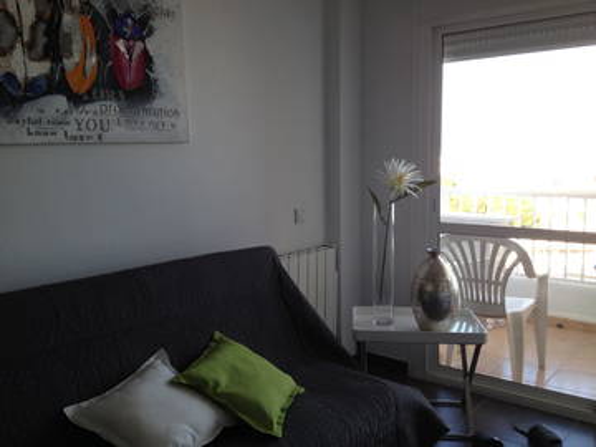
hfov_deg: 52.6
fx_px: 603
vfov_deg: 40.7
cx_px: 298
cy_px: 224
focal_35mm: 35
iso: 50
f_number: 2.4
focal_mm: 4.28
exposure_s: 1/149
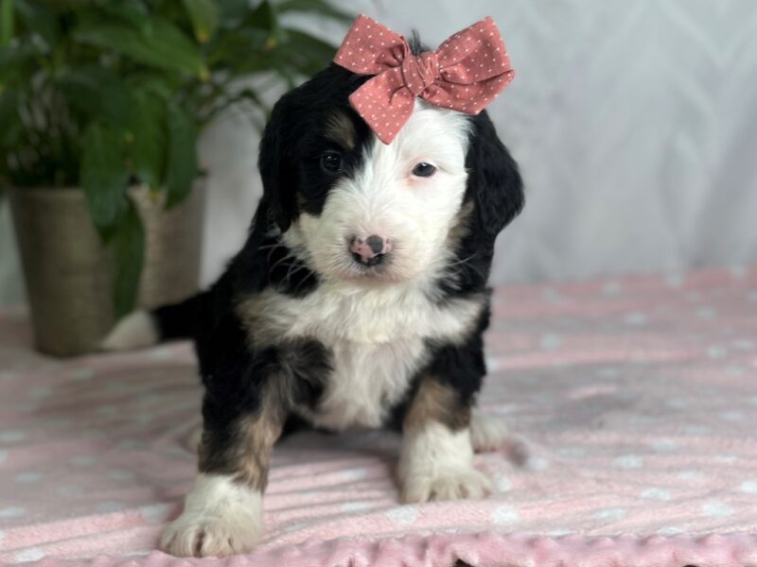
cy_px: 284
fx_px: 1050
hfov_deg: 39.7
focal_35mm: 48
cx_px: 378
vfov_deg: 30.3
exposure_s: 1/398
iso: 80
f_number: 1.78
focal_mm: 6.86
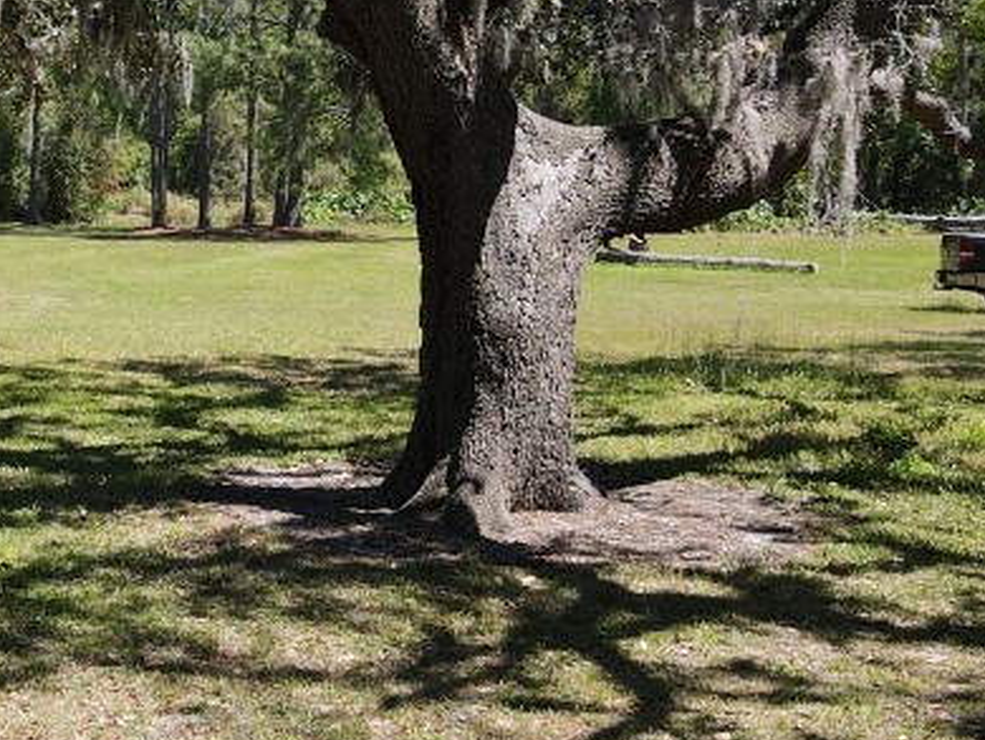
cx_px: -51
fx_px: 1794
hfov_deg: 28.4
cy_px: 169
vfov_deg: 23.0
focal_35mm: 63
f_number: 2.8
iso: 100
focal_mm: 4.5
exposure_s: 1/350
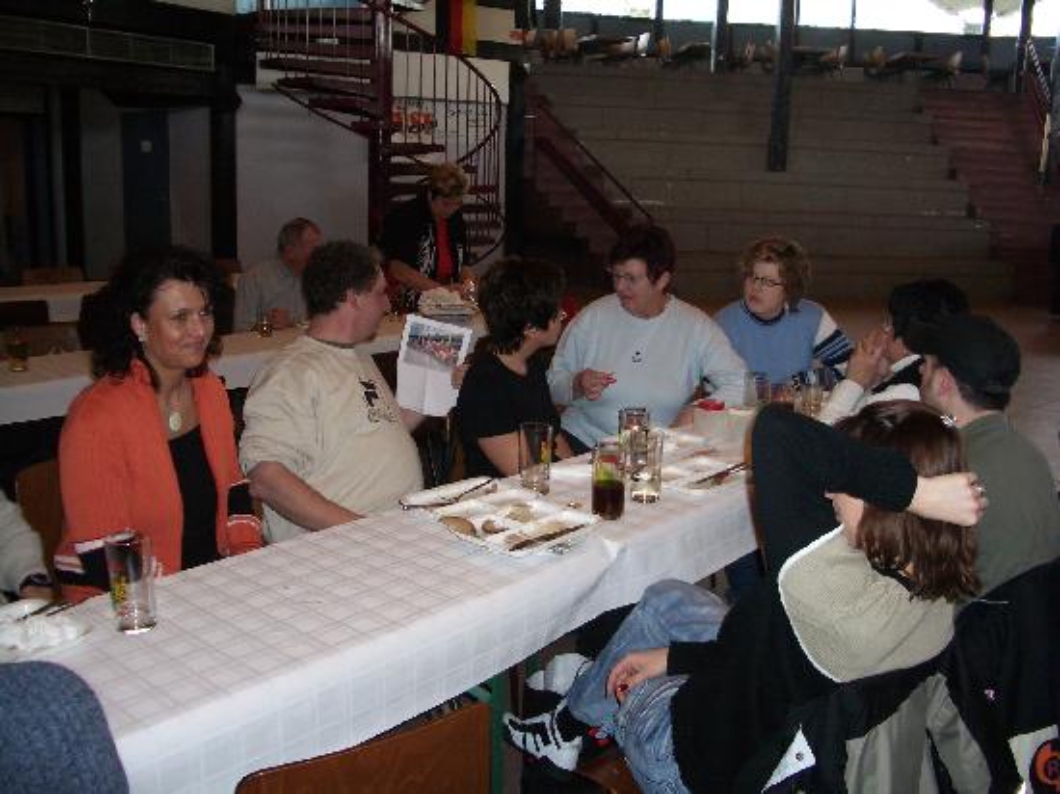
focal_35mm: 35
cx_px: 530
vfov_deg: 40.7
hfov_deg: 52.6
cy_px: 397
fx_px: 1071
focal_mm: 5.8
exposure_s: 1/60
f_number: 2.6
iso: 200
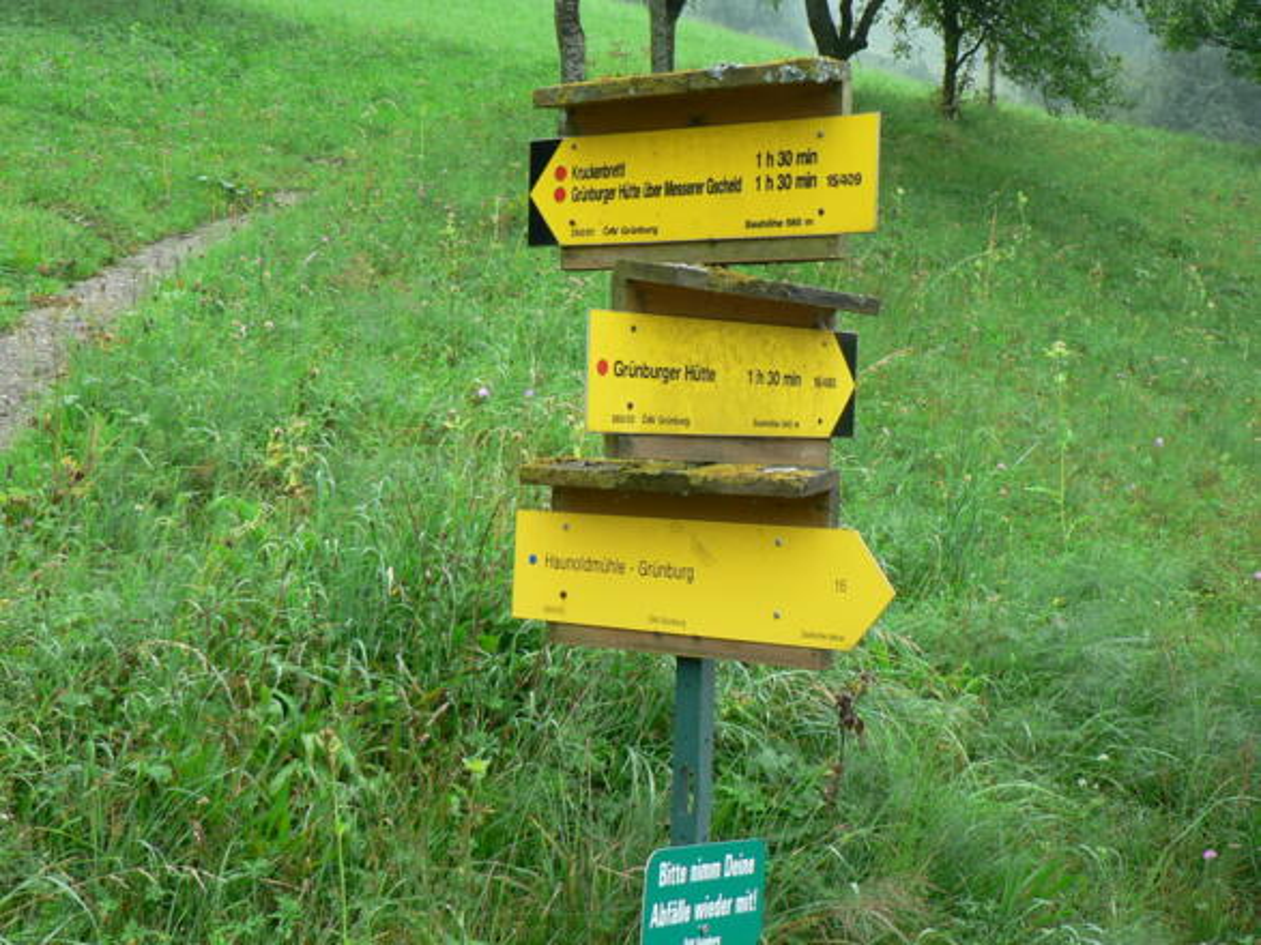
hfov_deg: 34.9
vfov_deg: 26.6
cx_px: 630
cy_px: 472
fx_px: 2003
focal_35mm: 55
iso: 80
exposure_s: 1/40
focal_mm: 9.2
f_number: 3.2
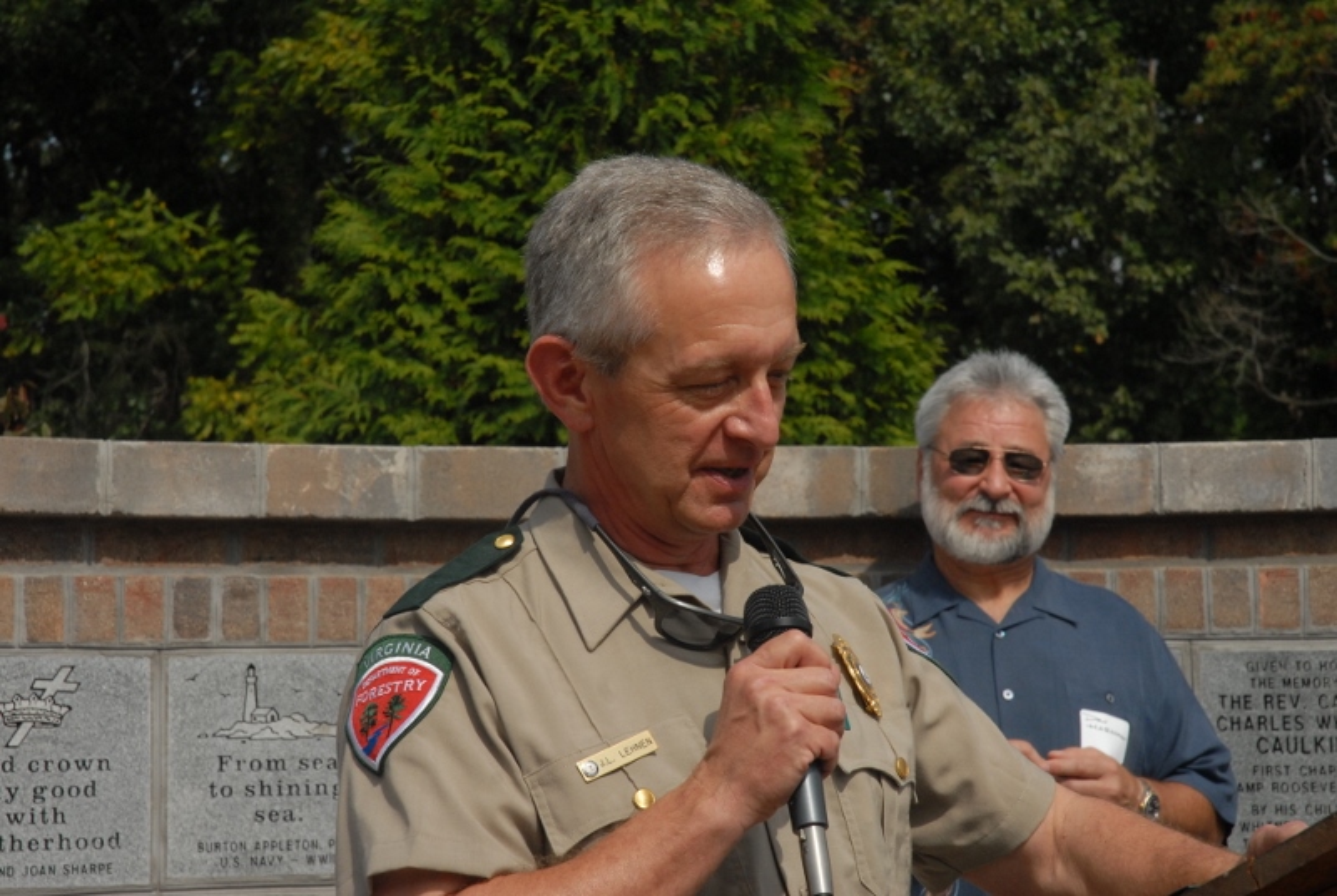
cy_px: 448
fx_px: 3905
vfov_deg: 13.1
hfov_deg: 19.4
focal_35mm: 105
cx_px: 668
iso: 400
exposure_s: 1/500
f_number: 11
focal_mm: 70
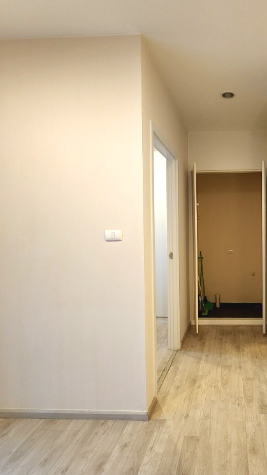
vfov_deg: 89.6
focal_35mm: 19
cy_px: 238
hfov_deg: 53.7
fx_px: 239
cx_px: 220
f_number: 2.2
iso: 500
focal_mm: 2.2
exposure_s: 1/33
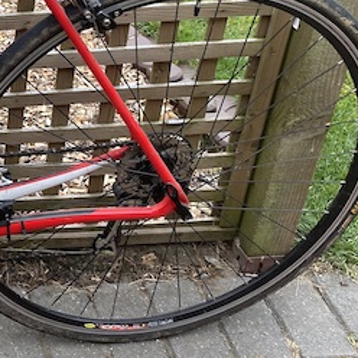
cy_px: 74
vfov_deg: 23.0
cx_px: -169
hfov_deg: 20.3
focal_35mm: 74
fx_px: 866
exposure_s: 1/251
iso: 32
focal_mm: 4.25
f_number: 1.8
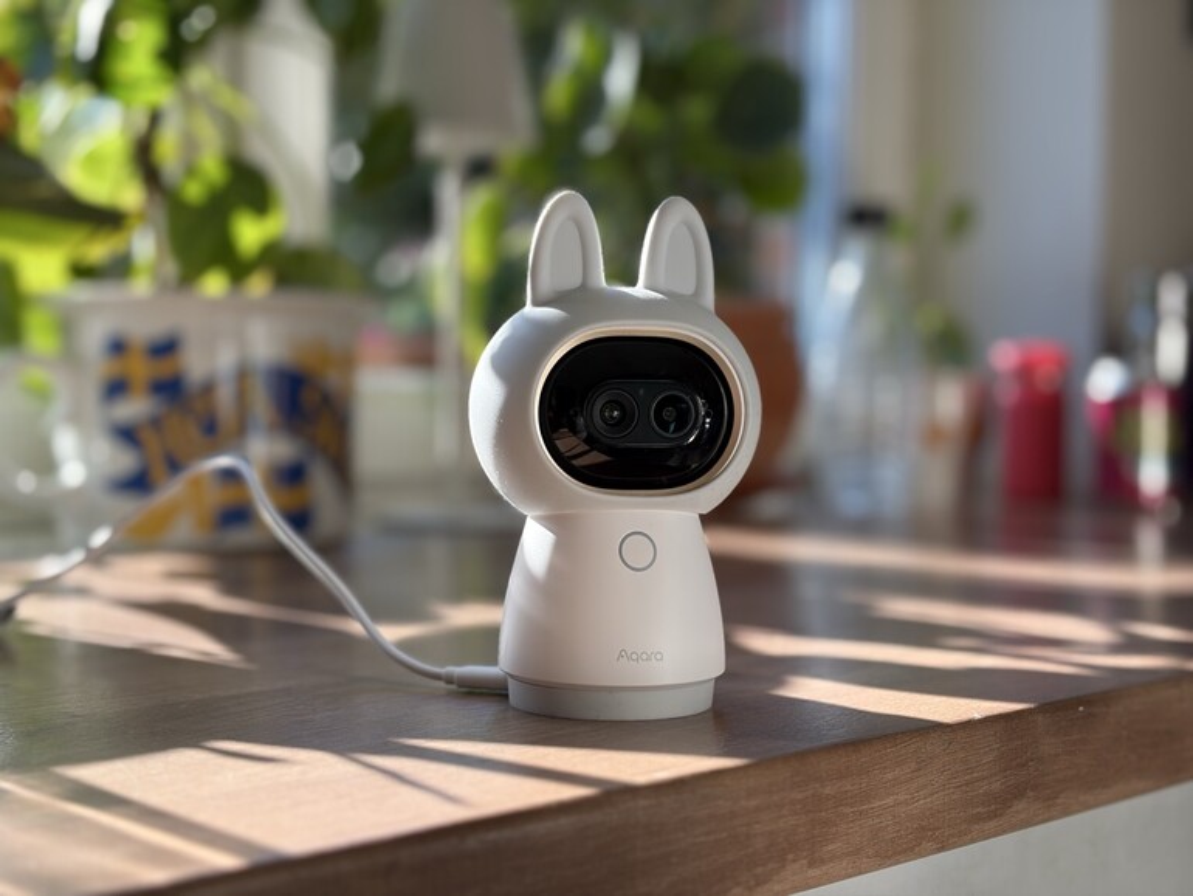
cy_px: 448
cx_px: 596
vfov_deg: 28.0
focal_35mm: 52
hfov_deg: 36.8
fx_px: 1793
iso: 40
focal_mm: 5.96
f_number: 1.6
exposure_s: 1/571
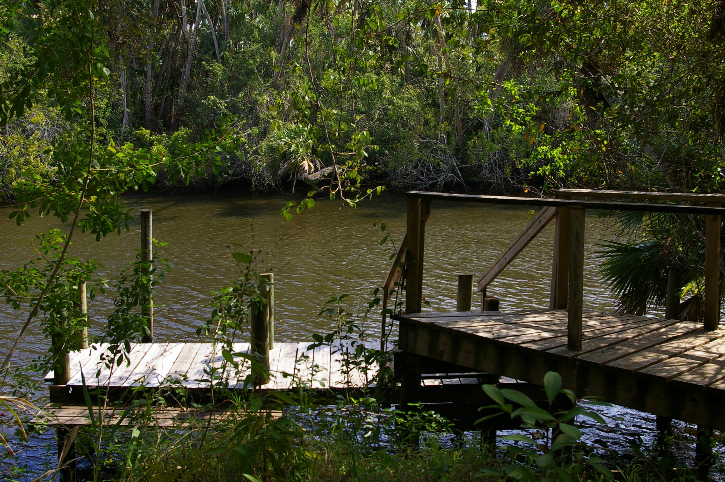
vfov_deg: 34.1
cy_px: 241
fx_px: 785
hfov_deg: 49.6
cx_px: 362
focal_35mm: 39
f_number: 6.7
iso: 200
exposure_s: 1/180
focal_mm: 26
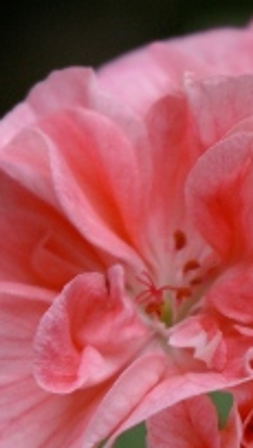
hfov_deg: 3.8
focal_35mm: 319
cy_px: 423
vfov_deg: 6.7
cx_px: 275
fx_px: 3797
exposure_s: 1/90
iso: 400
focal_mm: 55
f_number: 8
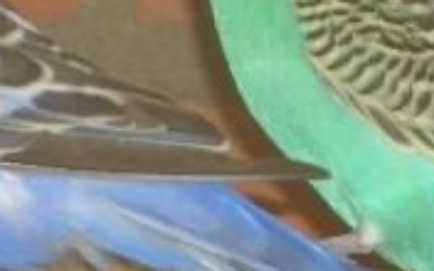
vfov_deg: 1.6
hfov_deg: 2.6
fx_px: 9474
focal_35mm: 801
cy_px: 168
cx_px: 284
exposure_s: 1/140
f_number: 4.8
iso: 100
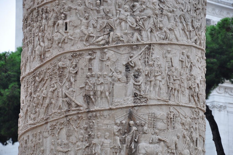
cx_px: 116
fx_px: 1018
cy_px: 78
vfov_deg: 8.7
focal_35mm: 158
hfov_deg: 13.1
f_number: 8
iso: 320
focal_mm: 105
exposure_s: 1/60
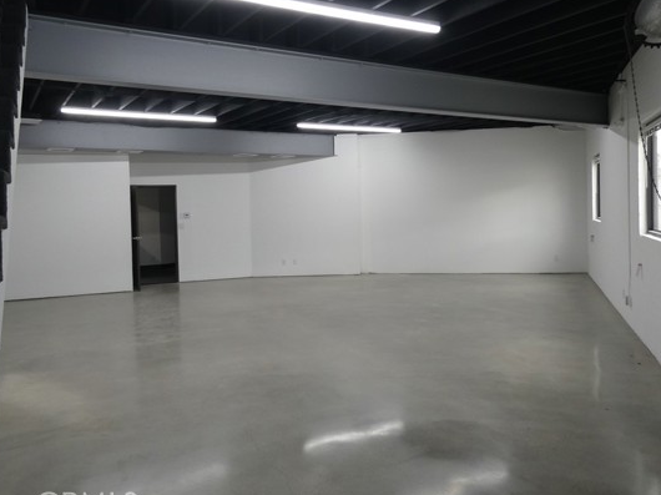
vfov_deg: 48.1
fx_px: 554
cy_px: 222
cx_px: 323
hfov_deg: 61.7
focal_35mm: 29
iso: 125
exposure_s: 1/60
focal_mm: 4.3
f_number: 3.3
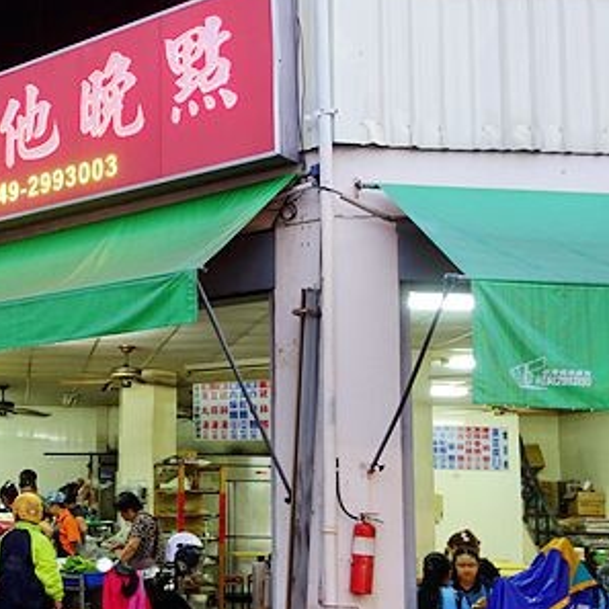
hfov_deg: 29.5
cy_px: 356
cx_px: 0
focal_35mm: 54
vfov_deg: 31.6
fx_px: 1075
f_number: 2.5
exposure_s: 1/30
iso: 250
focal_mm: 10.6
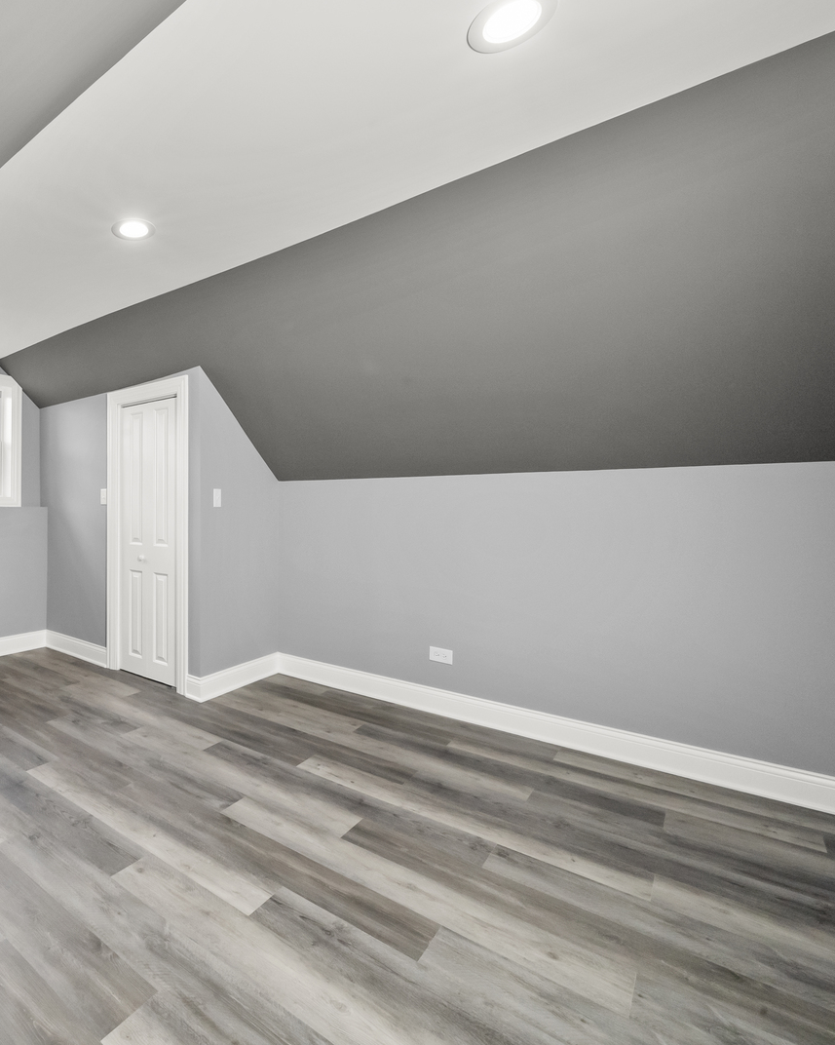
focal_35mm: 17
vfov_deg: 89.7
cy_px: 522
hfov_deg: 69.6
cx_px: 170
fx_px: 525
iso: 640
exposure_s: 1/3
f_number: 14
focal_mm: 12
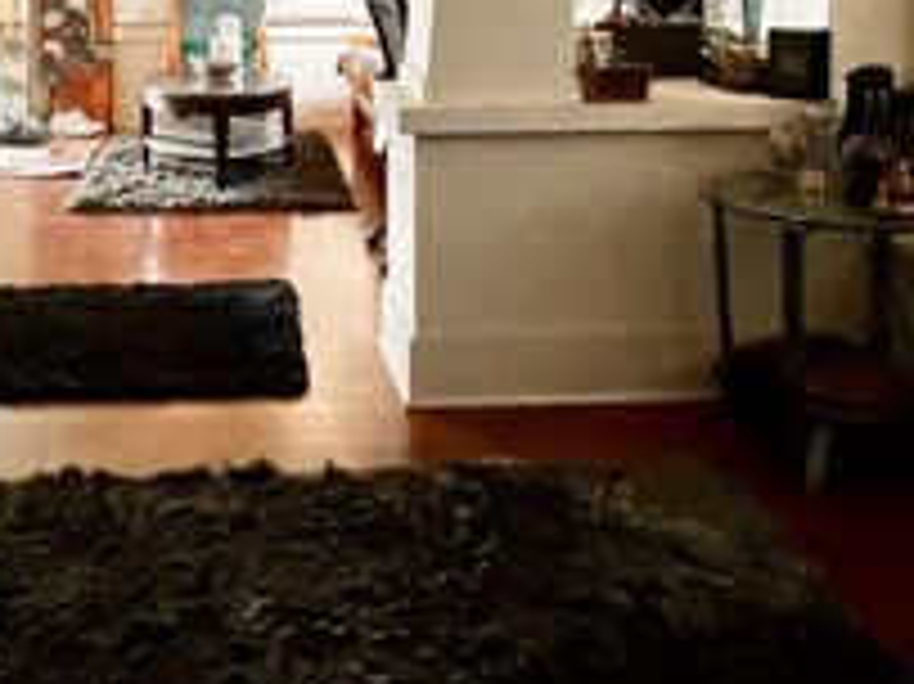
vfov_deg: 32.7
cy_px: 27
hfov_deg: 45.1
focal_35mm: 41
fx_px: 1082
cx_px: 302
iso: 500
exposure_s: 1/60
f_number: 1.8
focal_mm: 1.57
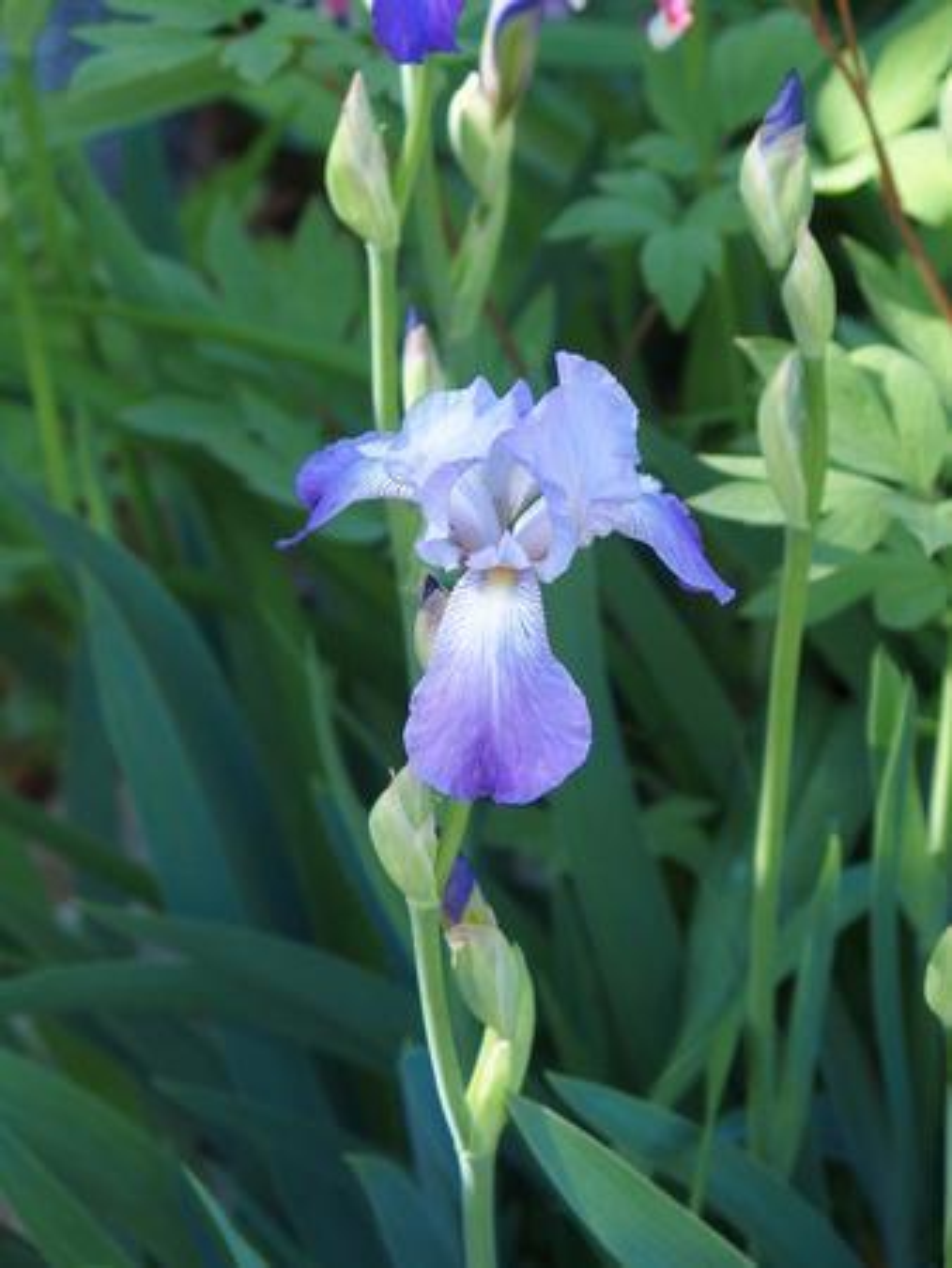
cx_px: 476
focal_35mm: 136
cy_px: 634
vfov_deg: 14.5
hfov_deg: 10.9
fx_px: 4982
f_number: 2.8
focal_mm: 28.8
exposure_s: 1/250
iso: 160
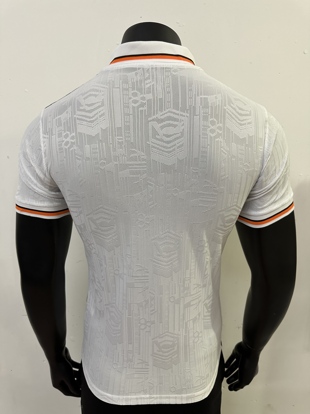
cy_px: 207
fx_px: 287
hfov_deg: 56.8
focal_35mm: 24
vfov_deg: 71.6
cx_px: 155
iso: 320
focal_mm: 6.86
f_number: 1.78
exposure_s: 1/50
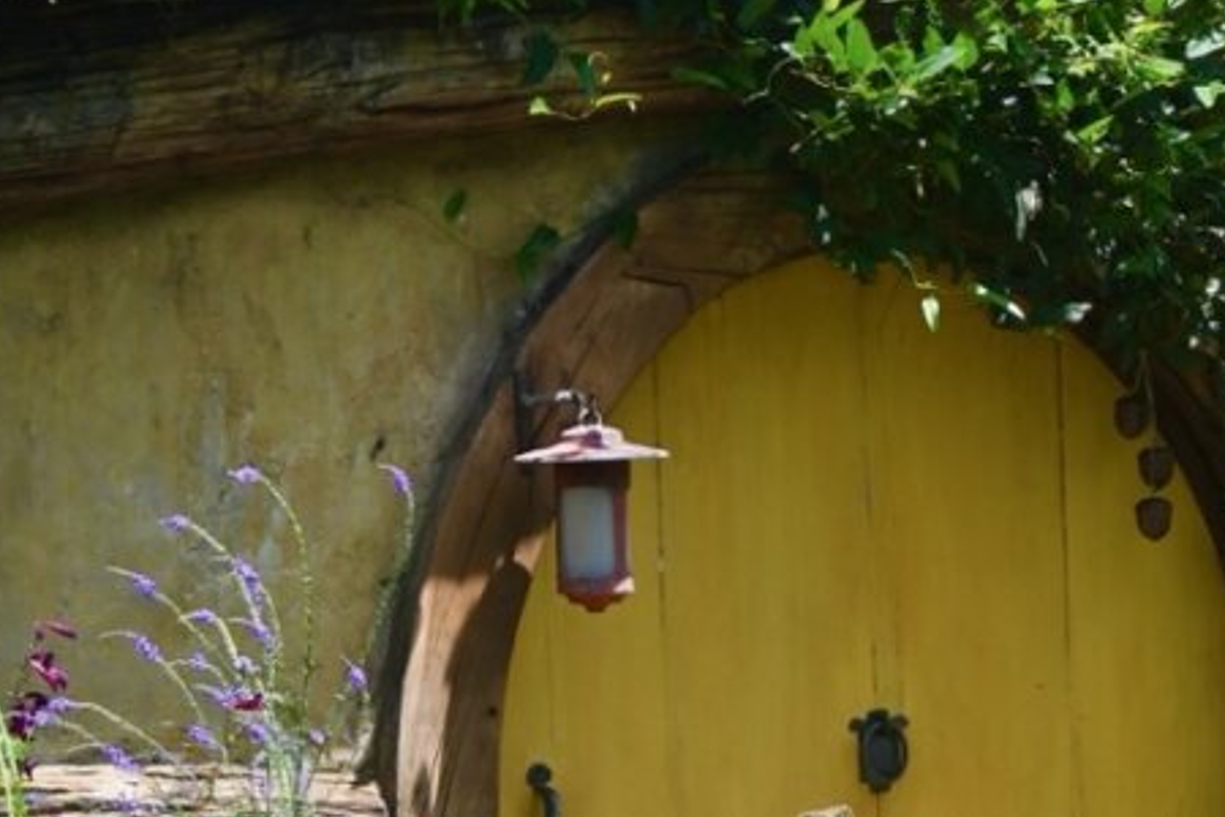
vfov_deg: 7.8
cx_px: 1375
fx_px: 5988
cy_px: 681
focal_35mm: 176
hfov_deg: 11.5
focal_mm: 44
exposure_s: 1/320
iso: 100
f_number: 6
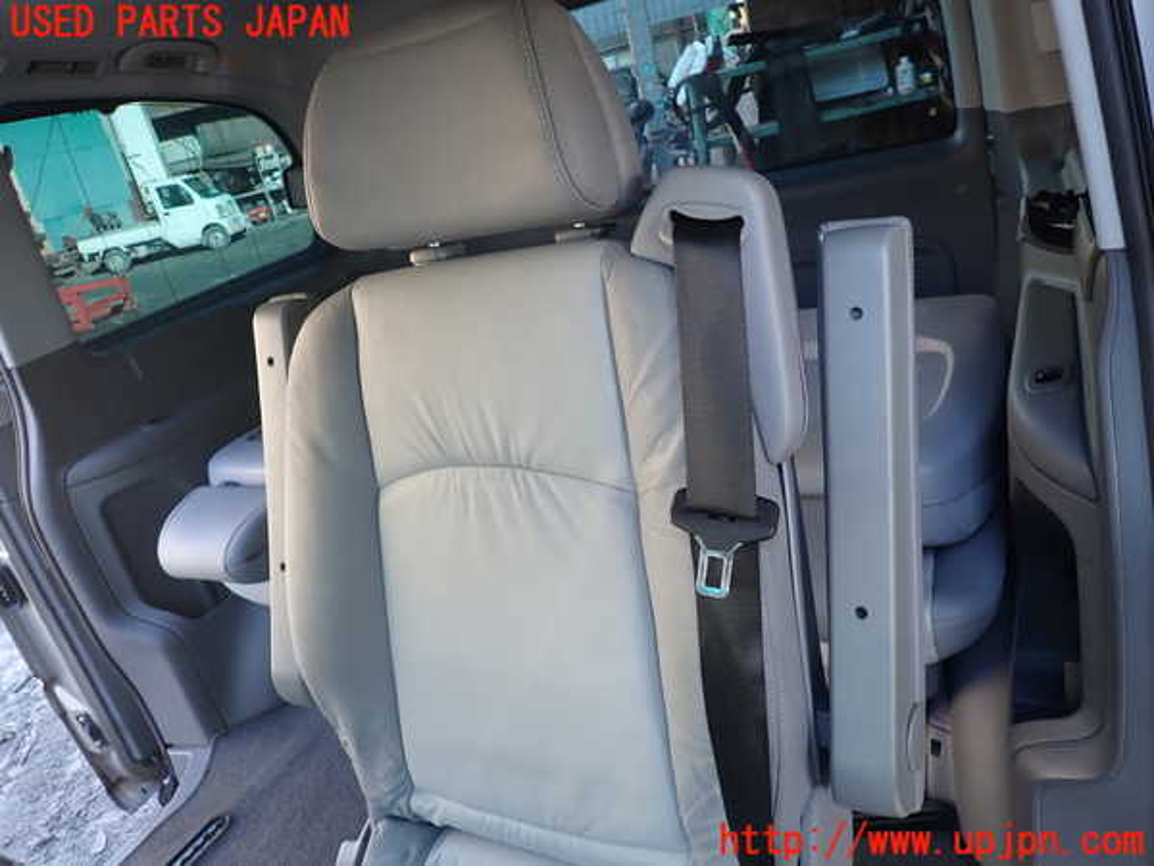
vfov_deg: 54.9
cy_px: 433
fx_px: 833
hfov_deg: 69.4
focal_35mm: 25
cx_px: 577
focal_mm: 4.5
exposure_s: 1/80
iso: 100
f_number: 2
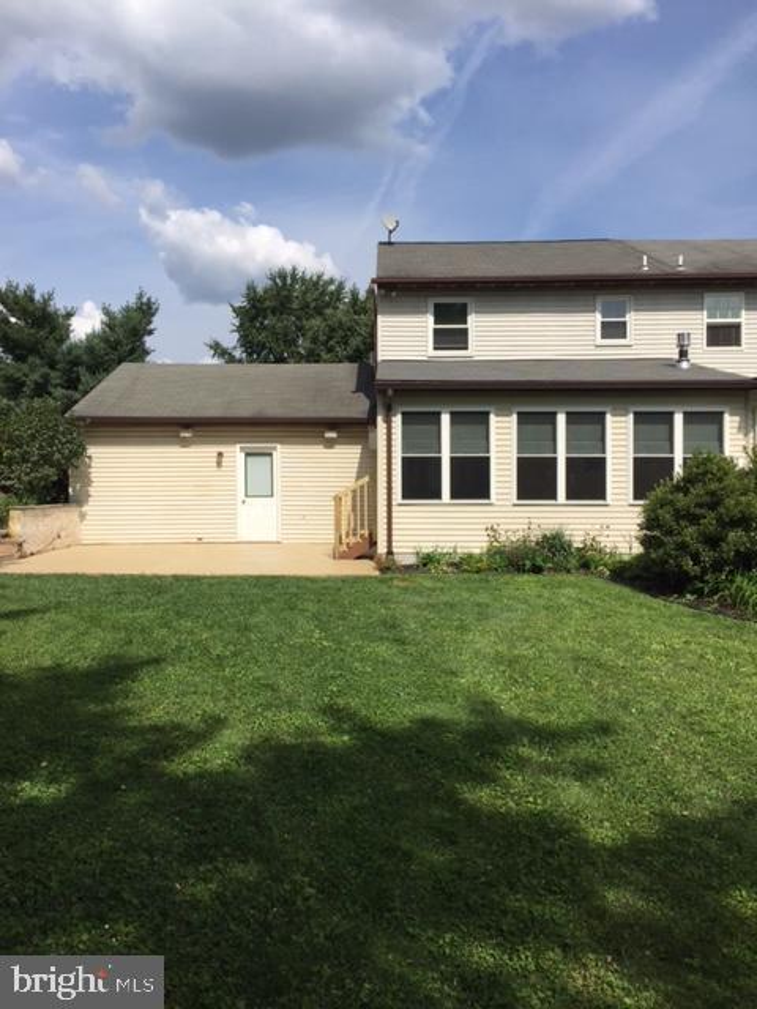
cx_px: 378
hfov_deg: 48.2
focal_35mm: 29
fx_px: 846
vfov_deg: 61.7
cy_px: 504
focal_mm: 4.15
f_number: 2.2
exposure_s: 1/3049
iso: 32
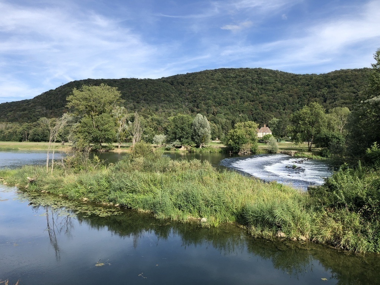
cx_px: 190
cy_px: 142
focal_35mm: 28
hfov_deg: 63.4
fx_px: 307
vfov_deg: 49.7
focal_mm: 3.99
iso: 20
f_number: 1.8
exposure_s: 1/1091
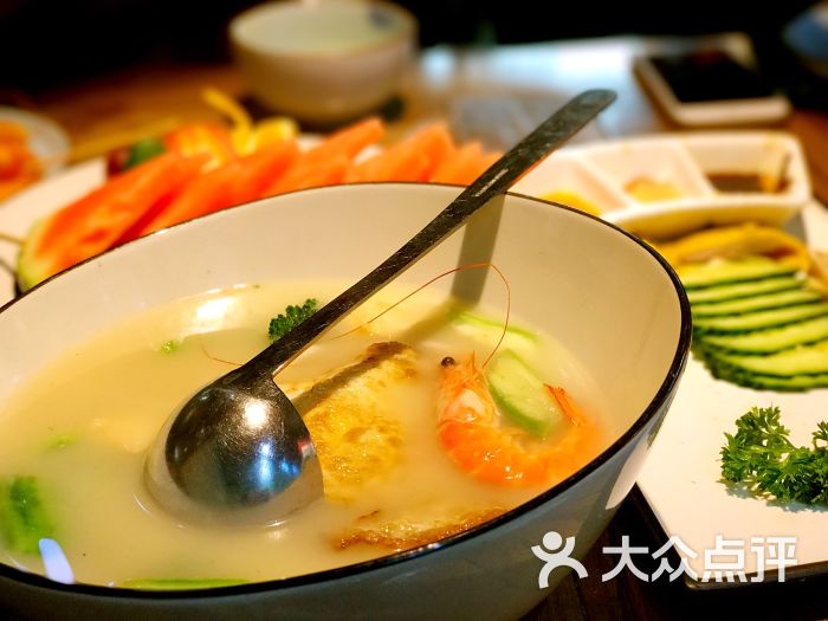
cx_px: 414
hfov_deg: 33.8
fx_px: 1363
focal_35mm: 57
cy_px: 310
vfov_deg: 25.7
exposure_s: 1/50
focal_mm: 6.6
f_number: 2.8
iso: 125
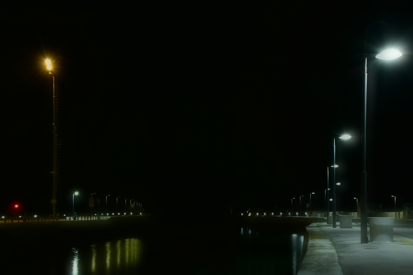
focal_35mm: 52
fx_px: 602
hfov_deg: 37.9
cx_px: 206
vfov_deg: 25.8
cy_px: 138
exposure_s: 30
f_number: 11
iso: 100
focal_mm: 35
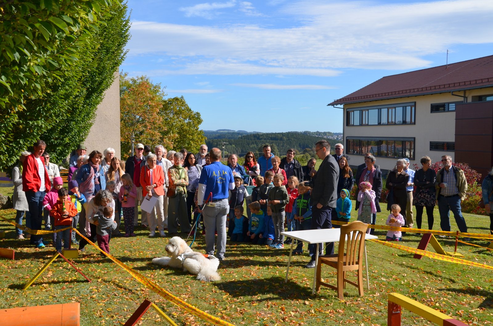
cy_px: 163
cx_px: 246
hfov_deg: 49.6
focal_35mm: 39
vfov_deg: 34.1
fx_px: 533
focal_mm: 26
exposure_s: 1/250
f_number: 8
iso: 100
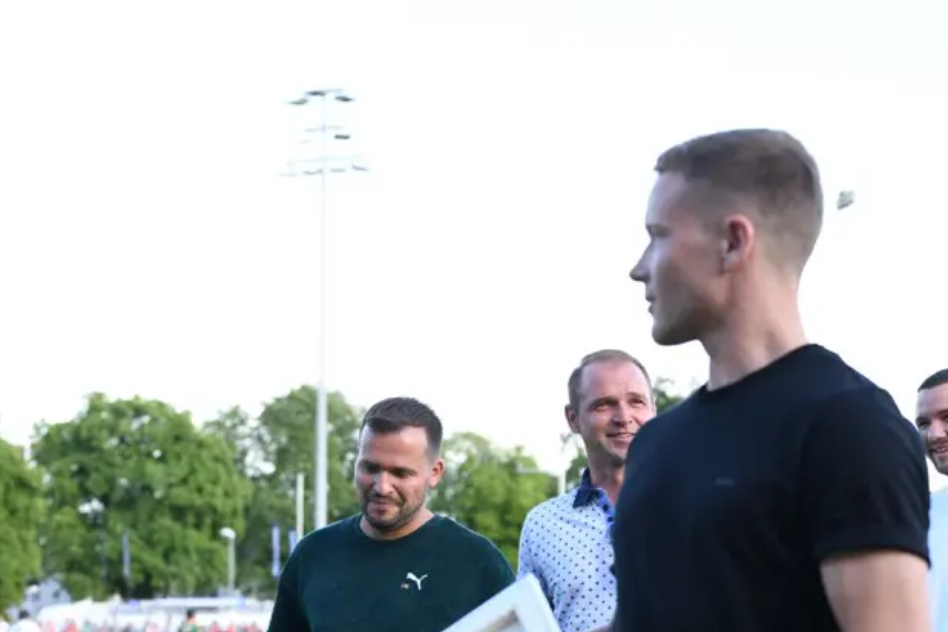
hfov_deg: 23.3
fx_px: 2291
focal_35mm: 87
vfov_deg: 15.5
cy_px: 579
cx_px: 333
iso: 720
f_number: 2.8
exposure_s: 1/1250
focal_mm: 42
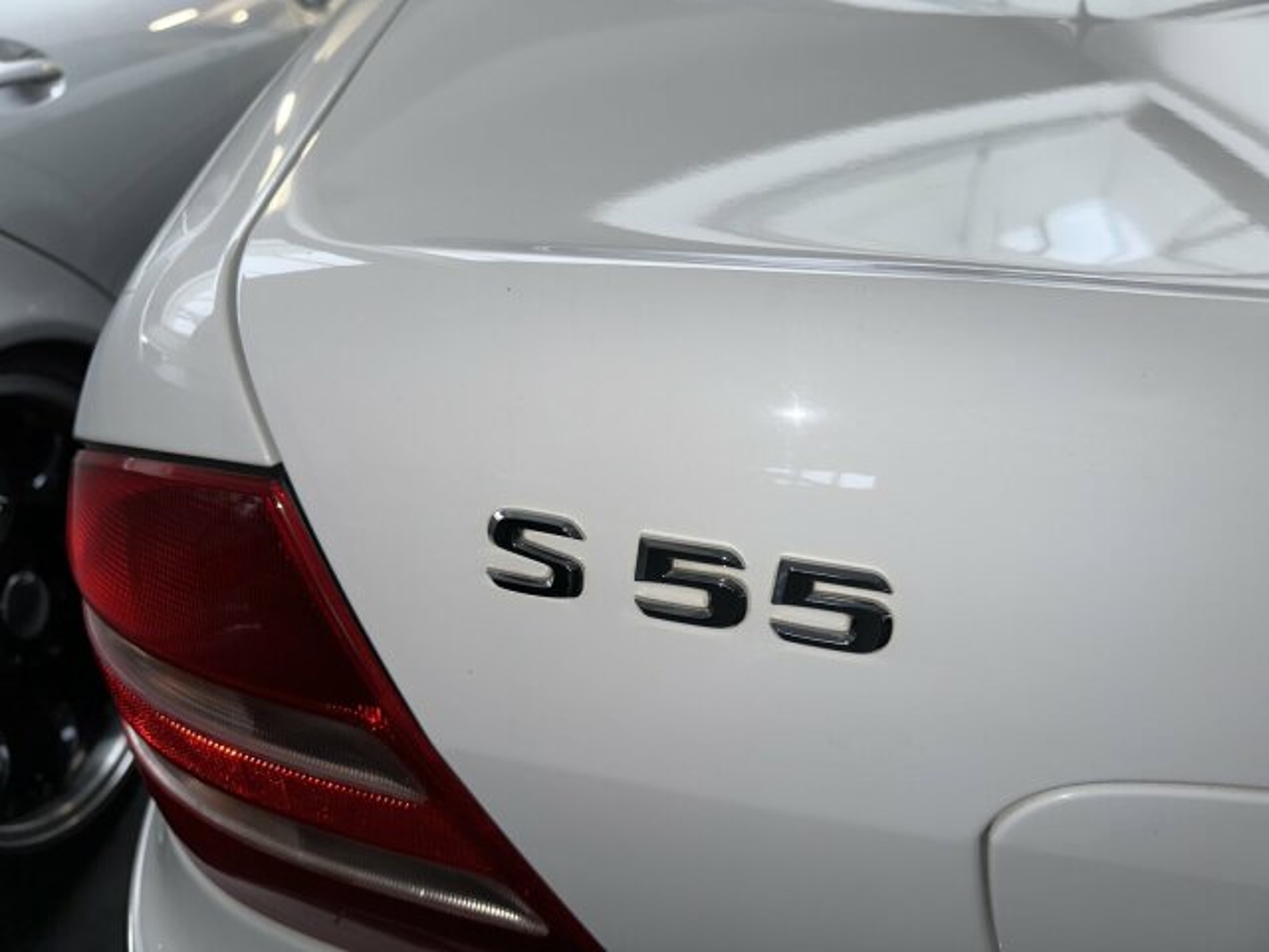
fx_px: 880
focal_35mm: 24
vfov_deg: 56.8
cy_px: 476
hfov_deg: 71.6
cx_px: 634
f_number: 1.78
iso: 50
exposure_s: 1/70
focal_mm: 6.86
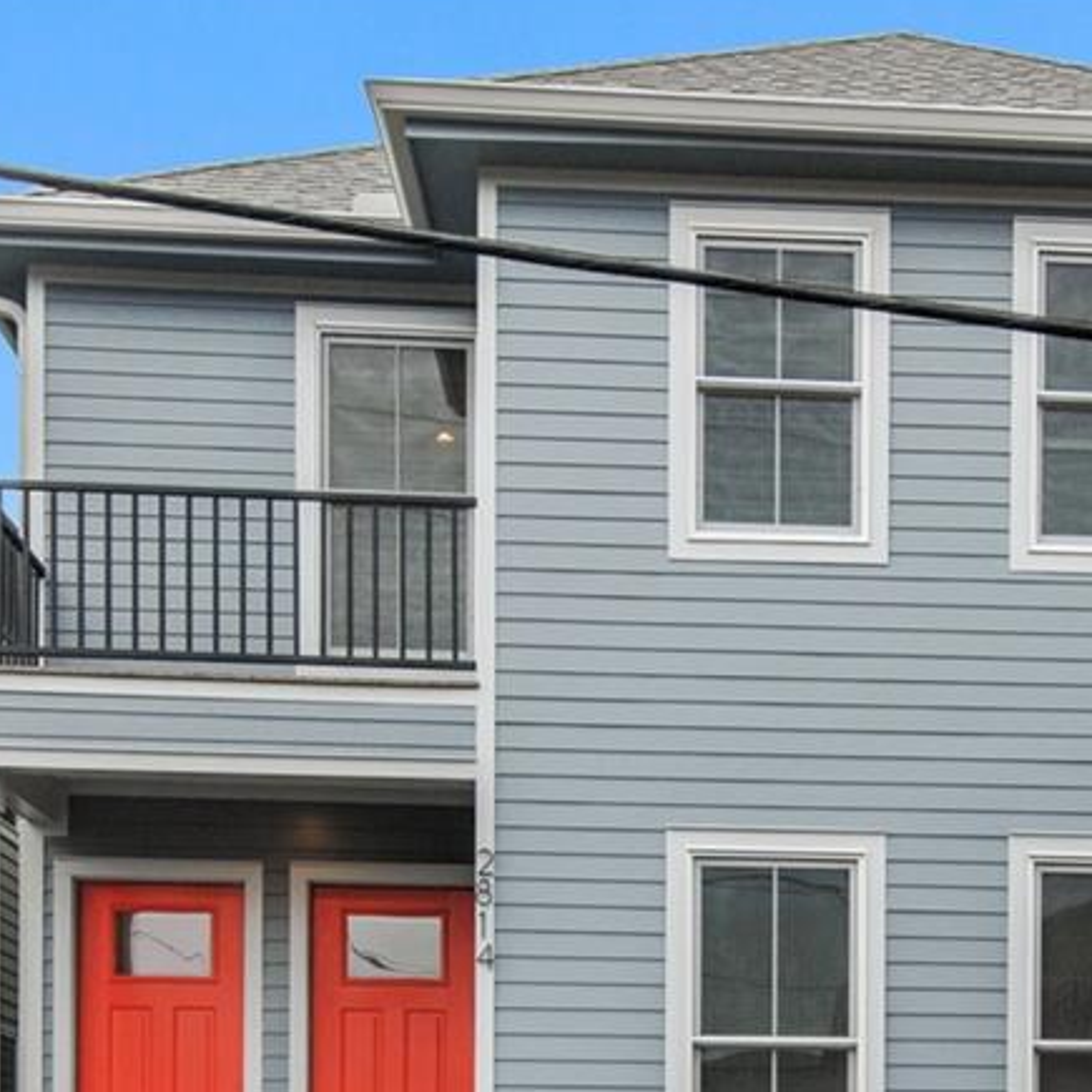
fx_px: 1927
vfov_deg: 31.0
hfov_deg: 31.1
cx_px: 816
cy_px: 828
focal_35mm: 54
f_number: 9
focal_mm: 18
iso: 100
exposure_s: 1/40
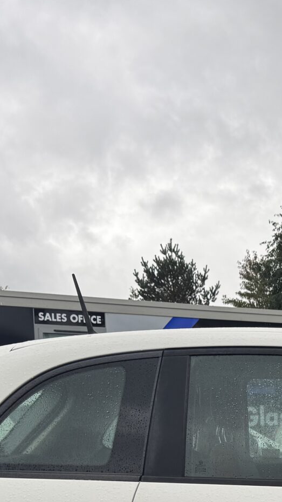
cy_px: 485
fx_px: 957
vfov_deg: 27.9
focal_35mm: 72
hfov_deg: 16.0
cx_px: 354
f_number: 1.78
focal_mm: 6.76
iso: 80
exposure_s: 1/782
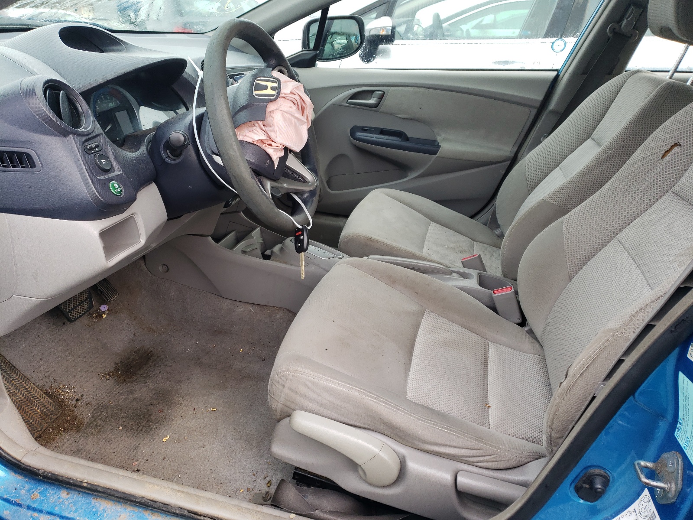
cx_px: 346
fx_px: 521
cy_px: 260
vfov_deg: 53.1
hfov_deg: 67.3
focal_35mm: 26
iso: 50
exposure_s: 1/200
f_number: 1.5
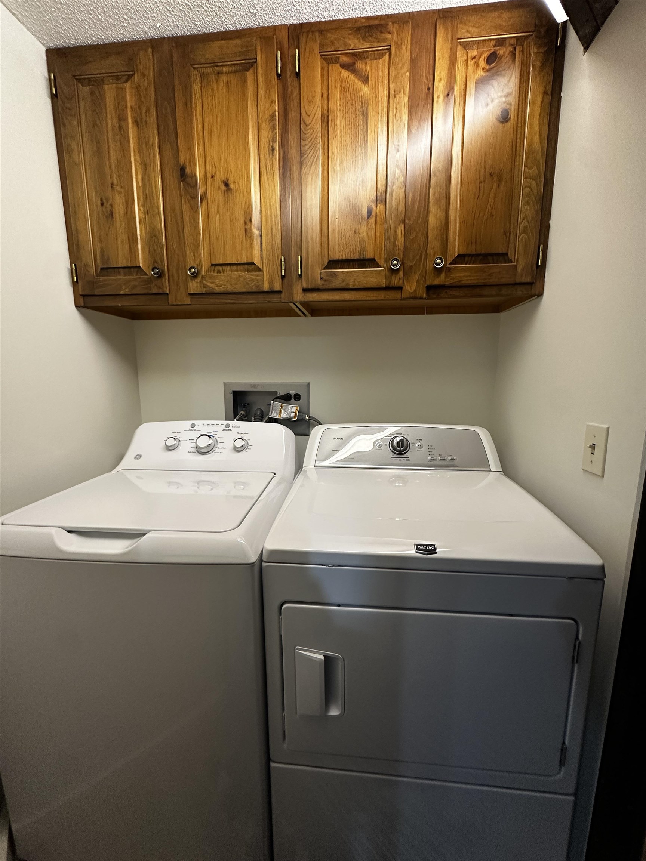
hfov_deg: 85.7
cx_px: 323
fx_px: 348
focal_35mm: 14
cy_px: 430
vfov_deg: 102.1
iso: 250
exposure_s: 1/60
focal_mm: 2.22
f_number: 2.2
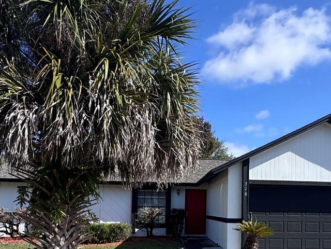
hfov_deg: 52.3
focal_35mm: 35
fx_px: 335
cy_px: 199
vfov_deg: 39.1
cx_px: 198
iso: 50
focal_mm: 2.22
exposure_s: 1/1323
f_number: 2.2
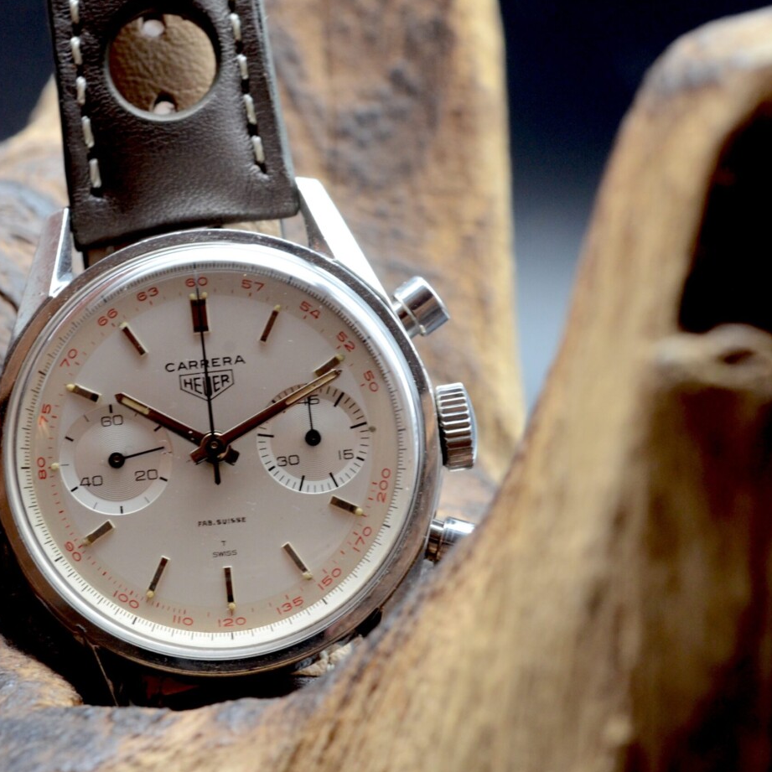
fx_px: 2927
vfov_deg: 15.0
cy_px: 386
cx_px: 283
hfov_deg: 15.0
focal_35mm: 116
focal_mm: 60
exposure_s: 1/40
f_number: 10
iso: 1400
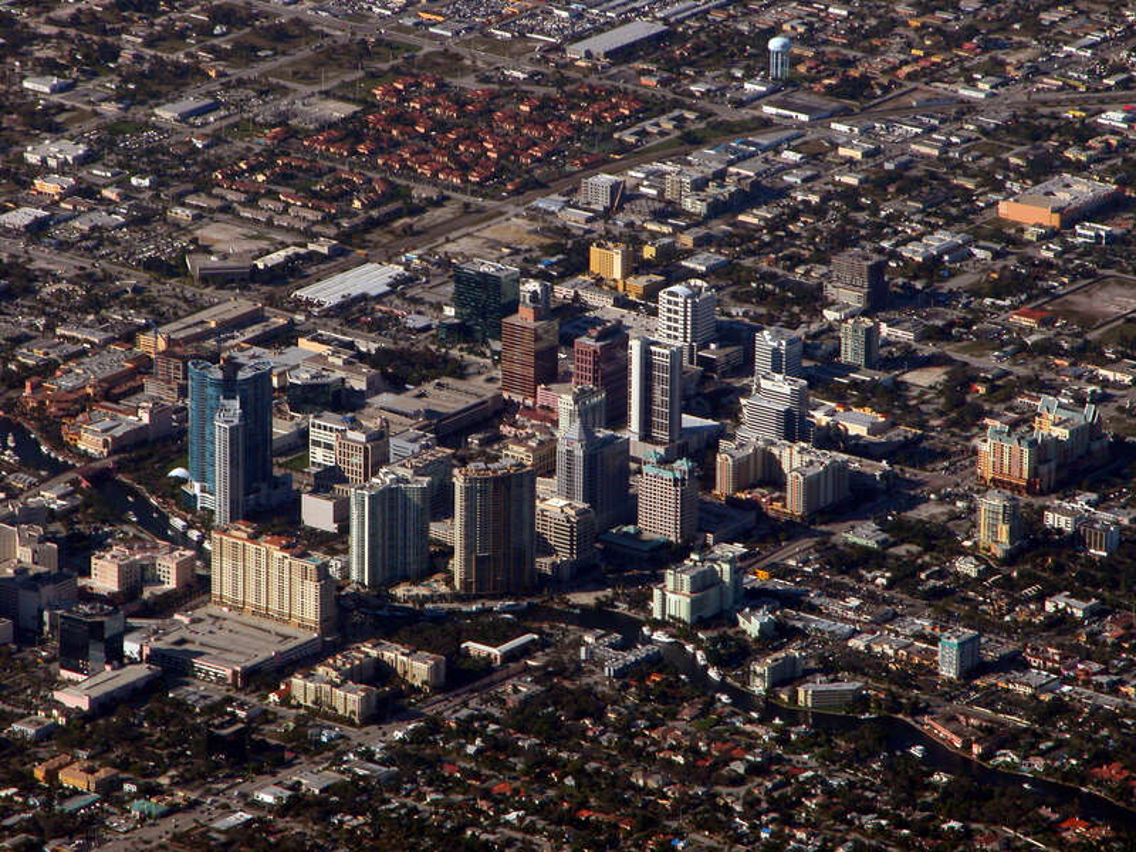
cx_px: 568
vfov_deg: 5.3
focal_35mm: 280
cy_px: 426
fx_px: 9189
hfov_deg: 7.1
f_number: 6.6
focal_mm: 71.2
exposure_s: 1/406
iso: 100
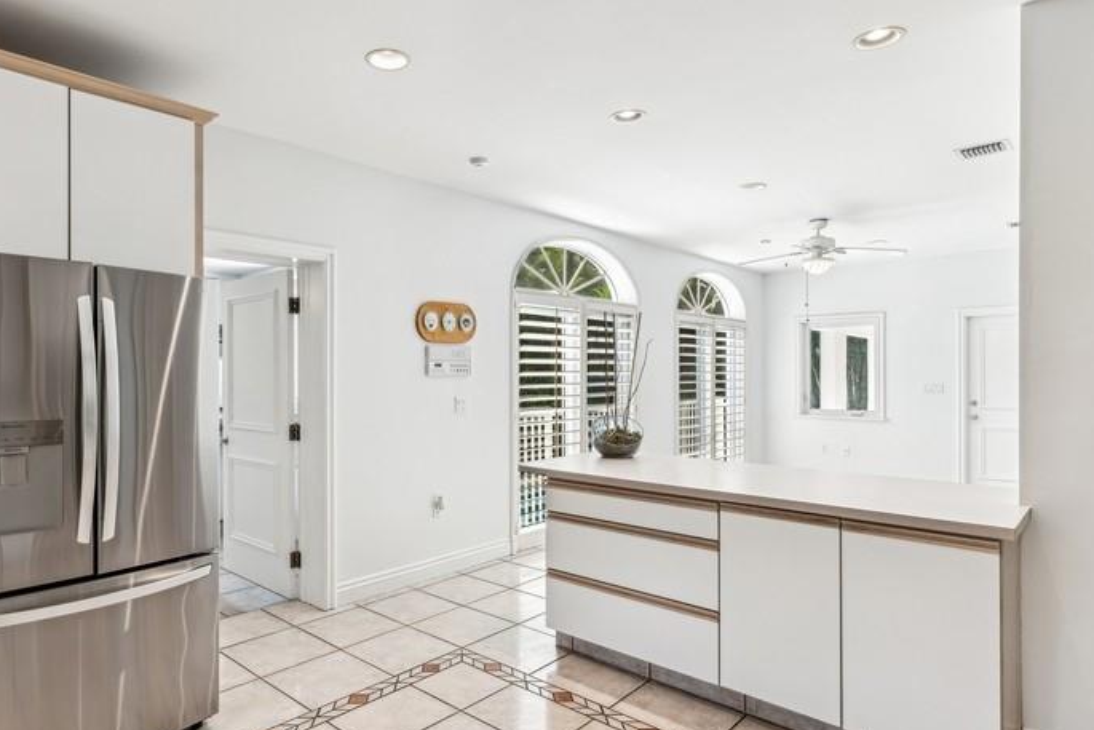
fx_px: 638
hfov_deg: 80.8
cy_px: 375
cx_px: 480
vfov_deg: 59.5
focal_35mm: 21
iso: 200
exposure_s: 1/15
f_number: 10
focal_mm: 16
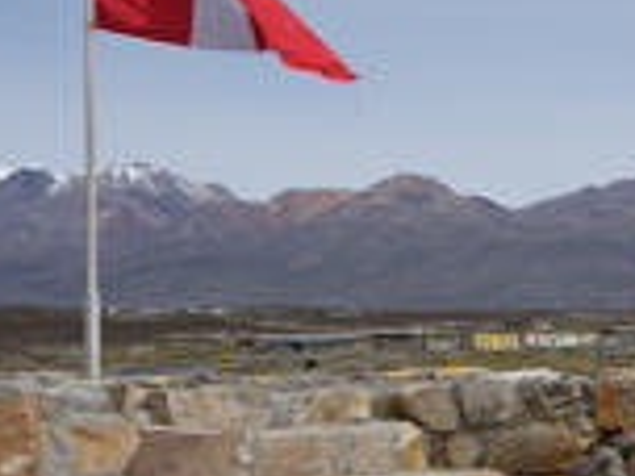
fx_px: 1834
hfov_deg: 19.2
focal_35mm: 100
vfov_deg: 14.8
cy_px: 242
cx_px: 589
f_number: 4
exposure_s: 1/1250
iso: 80
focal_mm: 6.56
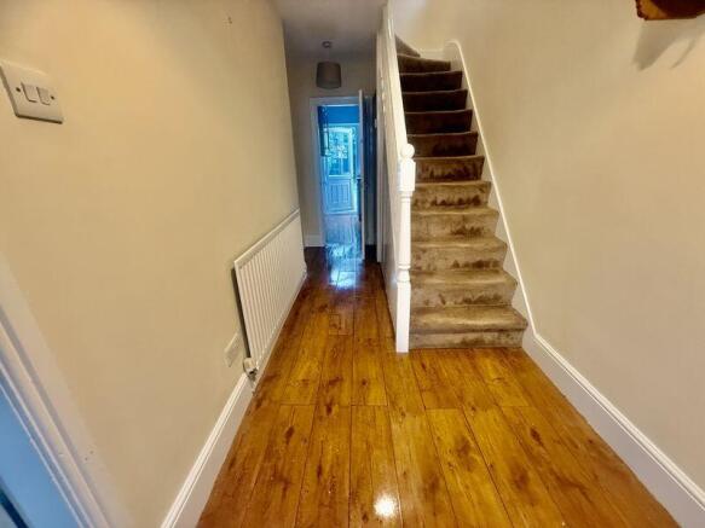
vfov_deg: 85.7
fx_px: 285
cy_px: 264
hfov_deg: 102.1
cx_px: 352
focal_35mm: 14
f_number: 2.2
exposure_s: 1/50
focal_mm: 2.22
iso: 320
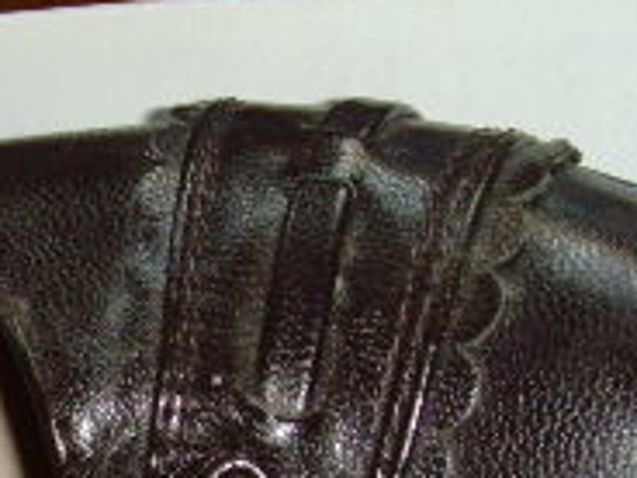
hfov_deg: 13.9
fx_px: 2503
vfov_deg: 10.8
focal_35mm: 136
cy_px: 509
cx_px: -197
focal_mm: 6.6
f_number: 3.5
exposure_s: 1/45
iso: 200
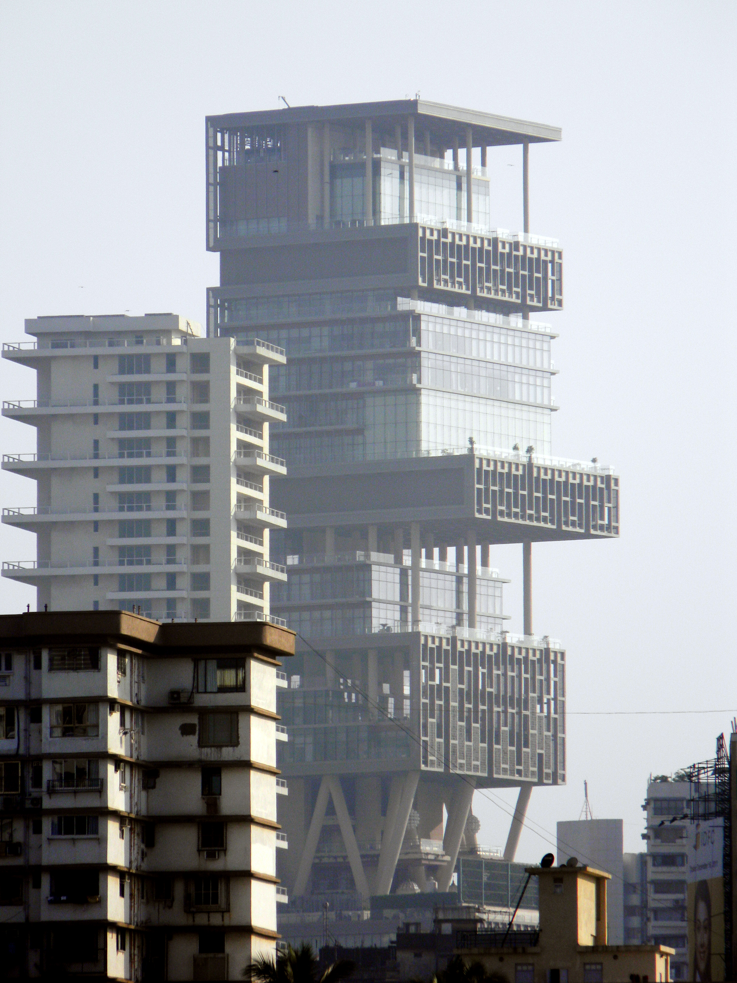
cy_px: 492
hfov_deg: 3.6
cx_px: 368
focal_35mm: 414
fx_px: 11752
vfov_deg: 4.8
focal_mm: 75
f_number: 5.4
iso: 80
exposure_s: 1/556
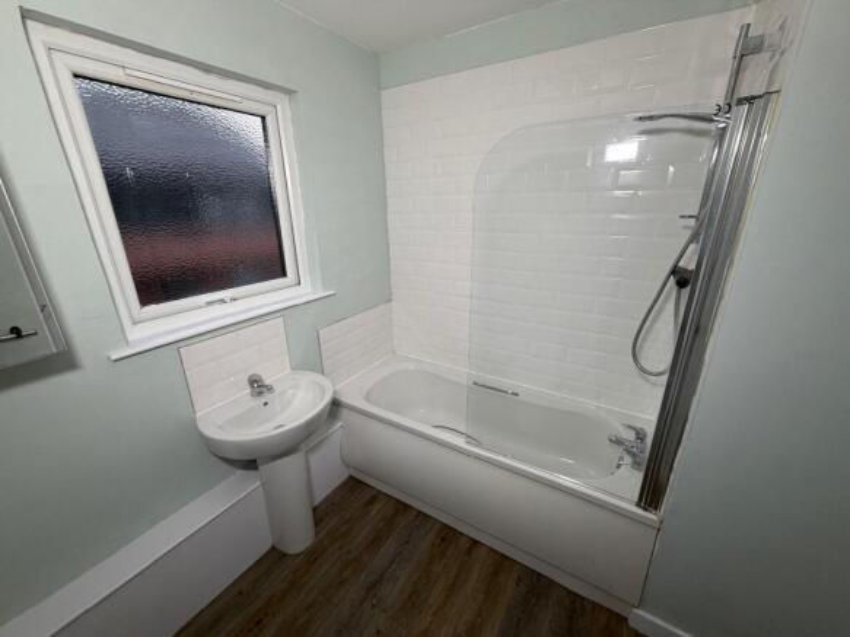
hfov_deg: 102.1
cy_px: 318
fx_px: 344
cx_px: 425
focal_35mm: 14
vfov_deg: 85.7
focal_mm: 2.22
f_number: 2.2
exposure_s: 1/121
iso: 80
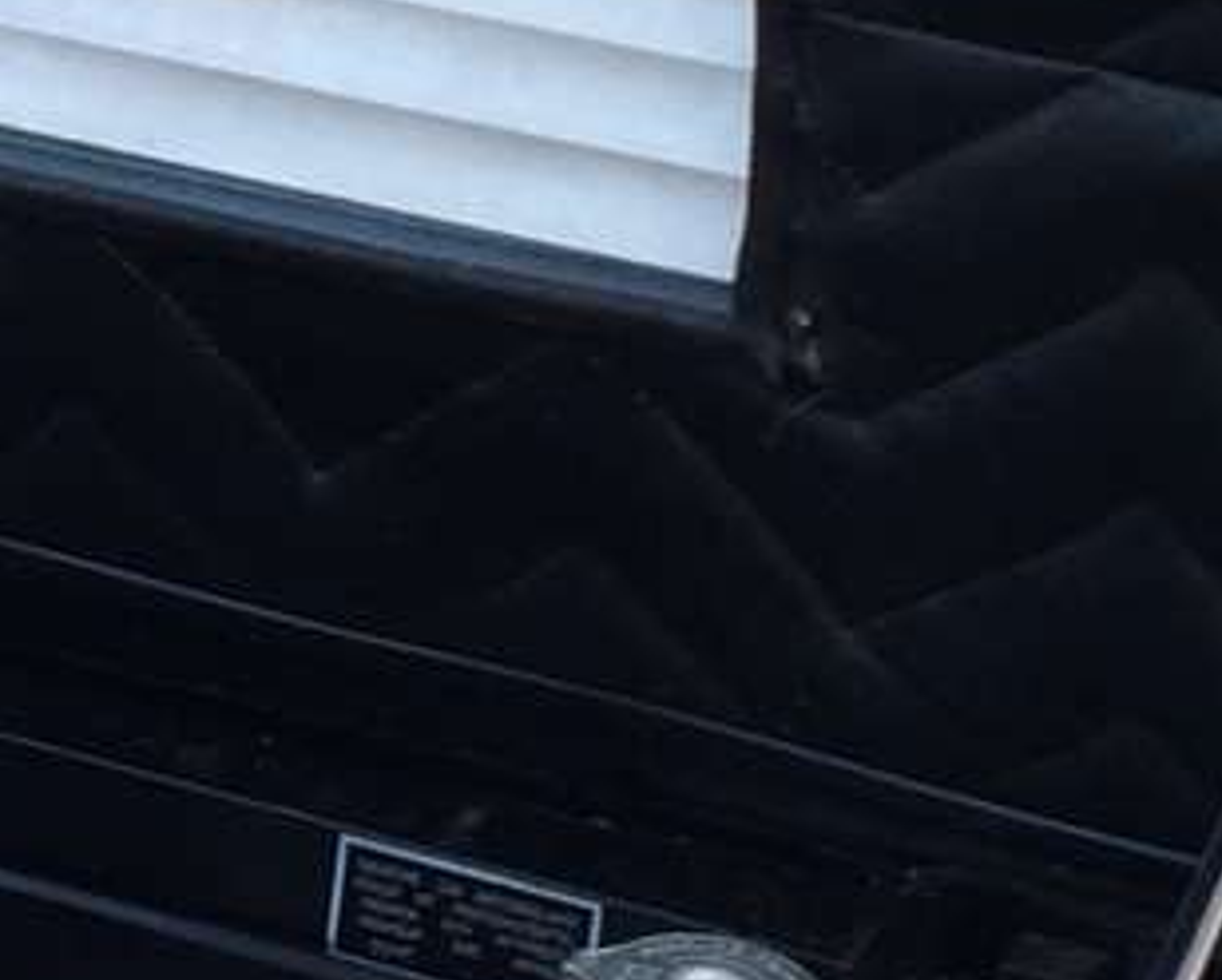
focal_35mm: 190
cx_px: -829
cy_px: 127
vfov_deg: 8.1
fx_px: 6878
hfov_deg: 9.7
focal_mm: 4.12
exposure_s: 1/34
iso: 32
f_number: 2.2
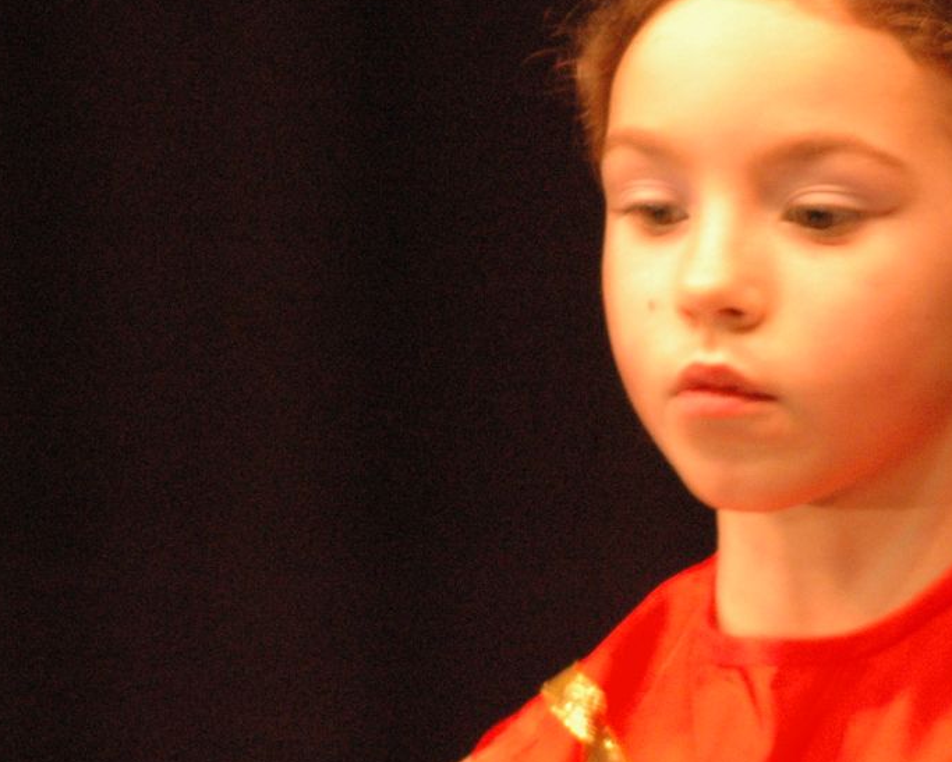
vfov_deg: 1.7
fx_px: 26186
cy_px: 330
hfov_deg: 2.1
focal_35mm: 929
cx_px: 700
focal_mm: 300
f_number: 5.6
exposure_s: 1/20
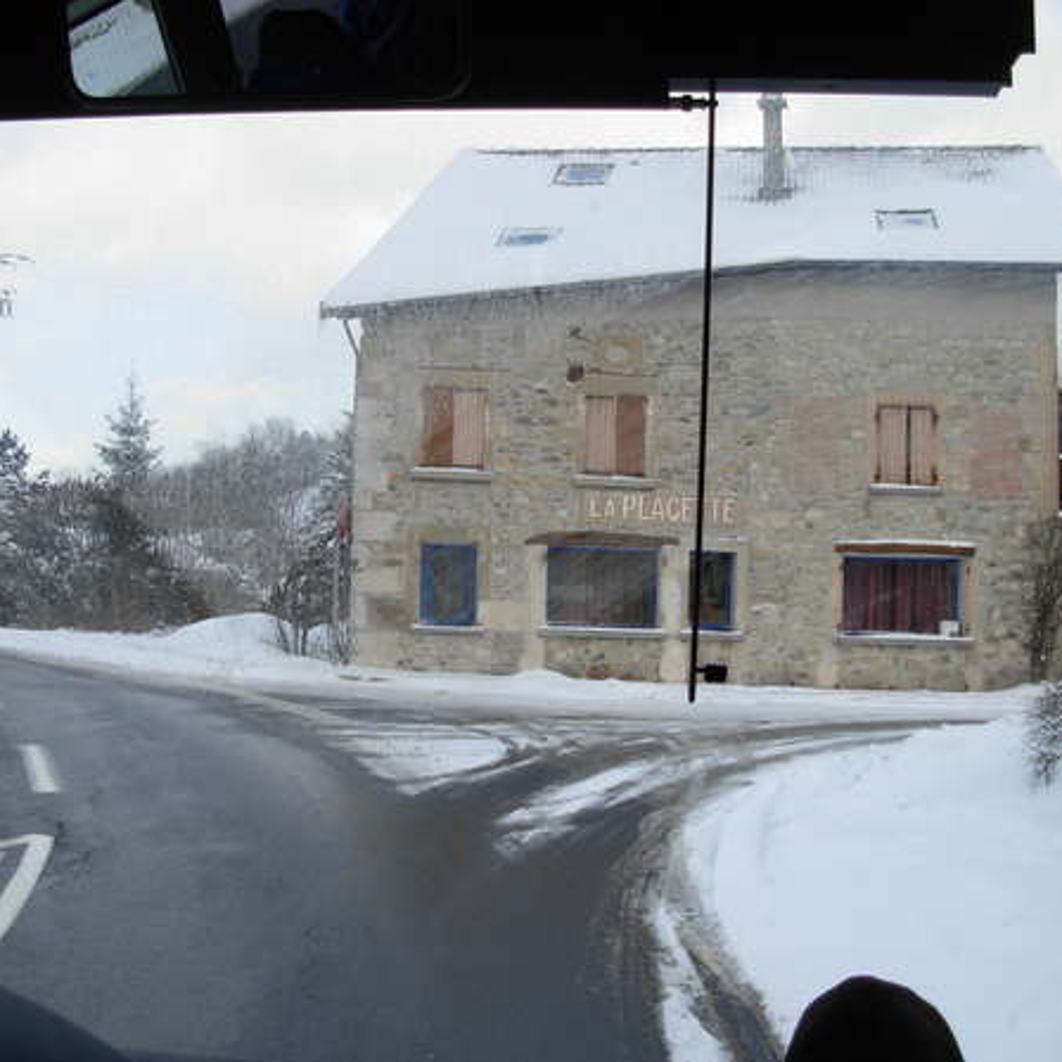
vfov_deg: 37.6
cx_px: 443
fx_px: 1562
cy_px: 531
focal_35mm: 45
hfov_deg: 37.5
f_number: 2.9
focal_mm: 6.3
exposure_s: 1/575
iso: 79
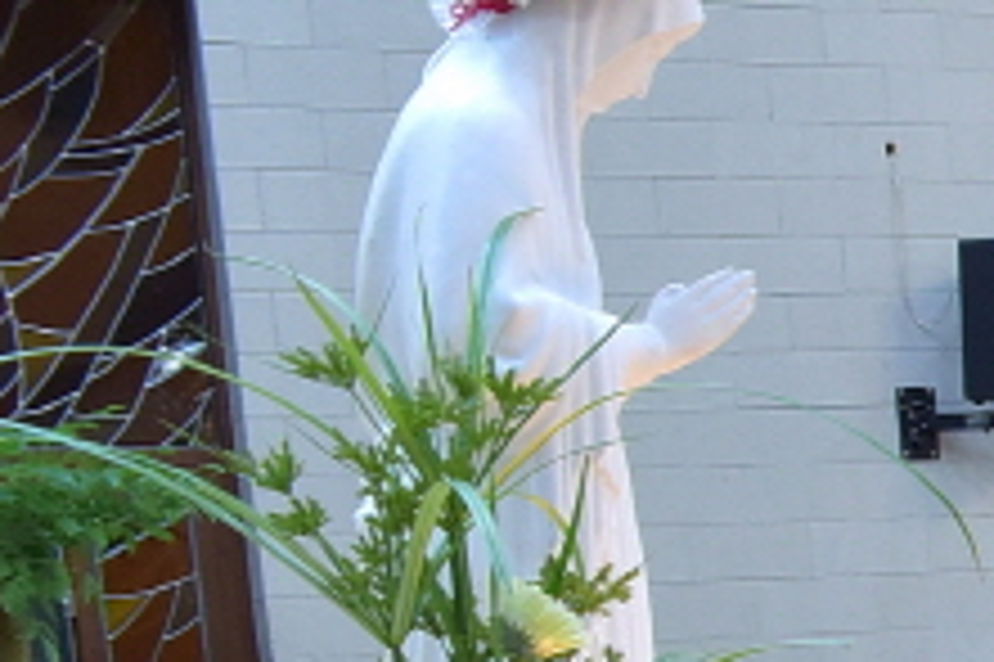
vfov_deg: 9.5
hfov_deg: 10.8
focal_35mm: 139
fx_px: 3835
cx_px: 2861
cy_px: 1022
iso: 800
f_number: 5.6
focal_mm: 24
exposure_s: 1/15
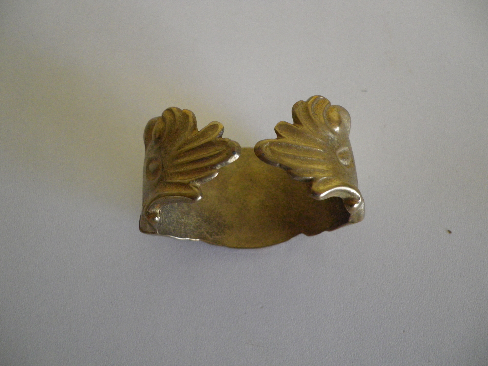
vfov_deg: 49.7
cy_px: 183
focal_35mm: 28
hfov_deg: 63.4
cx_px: 244
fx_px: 395
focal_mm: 4.9
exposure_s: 1/60
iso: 250
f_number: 2.6
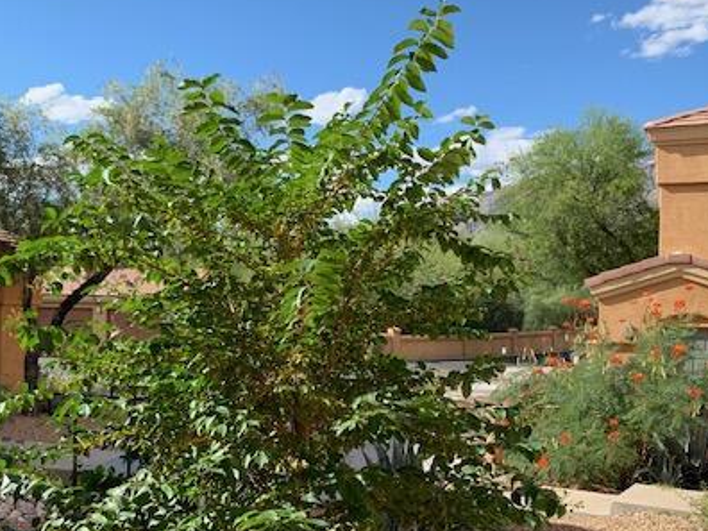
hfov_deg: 44.5
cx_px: 275
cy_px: 316
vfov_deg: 34.2
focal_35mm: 42
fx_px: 859
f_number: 1.8
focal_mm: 4.25
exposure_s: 1/1043
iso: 25
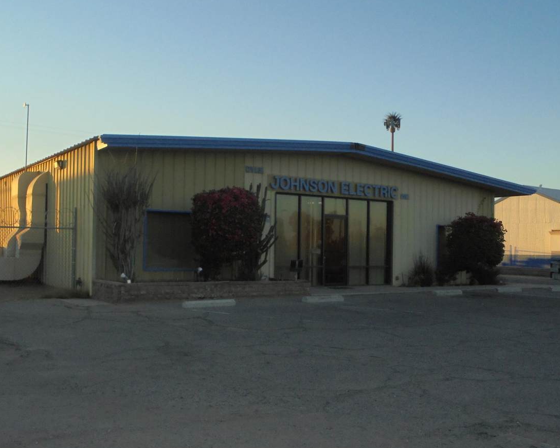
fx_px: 646
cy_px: 233
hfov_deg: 46.8
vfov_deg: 38.2
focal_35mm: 39
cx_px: 261
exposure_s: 1/500
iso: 250
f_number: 4
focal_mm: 6.1
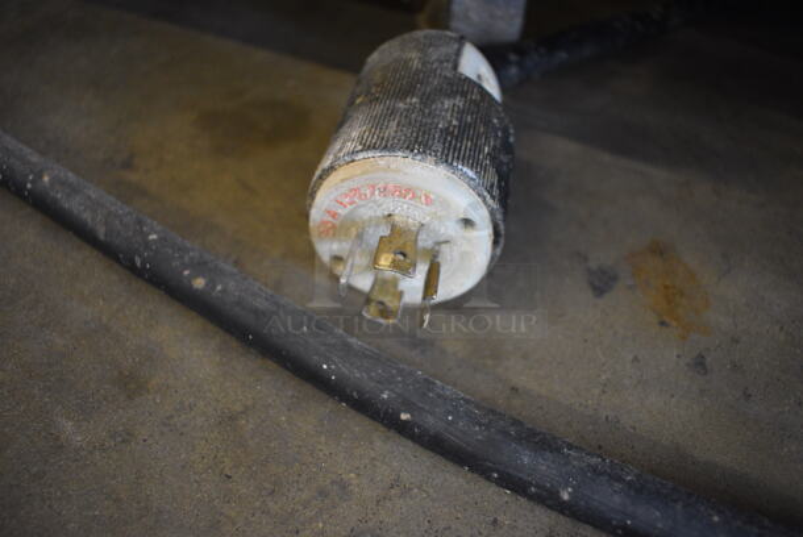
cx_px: 402
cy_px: 268
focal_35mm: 27
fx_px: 603
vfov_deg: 48.0
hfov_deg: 67.3
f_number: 3.5
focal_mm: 18
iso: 1600
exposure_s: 1/125
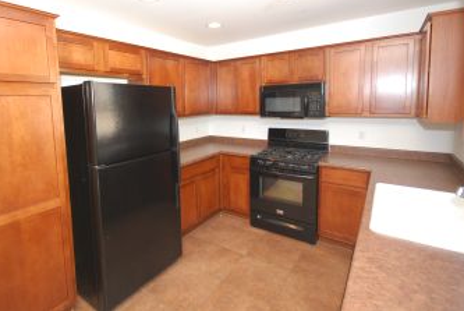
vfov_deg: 66.9
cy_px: 126
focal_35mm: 18
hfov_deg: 89.3
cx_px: 198
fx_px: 232
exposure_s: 1/60
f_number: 4
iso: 640
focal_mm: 10
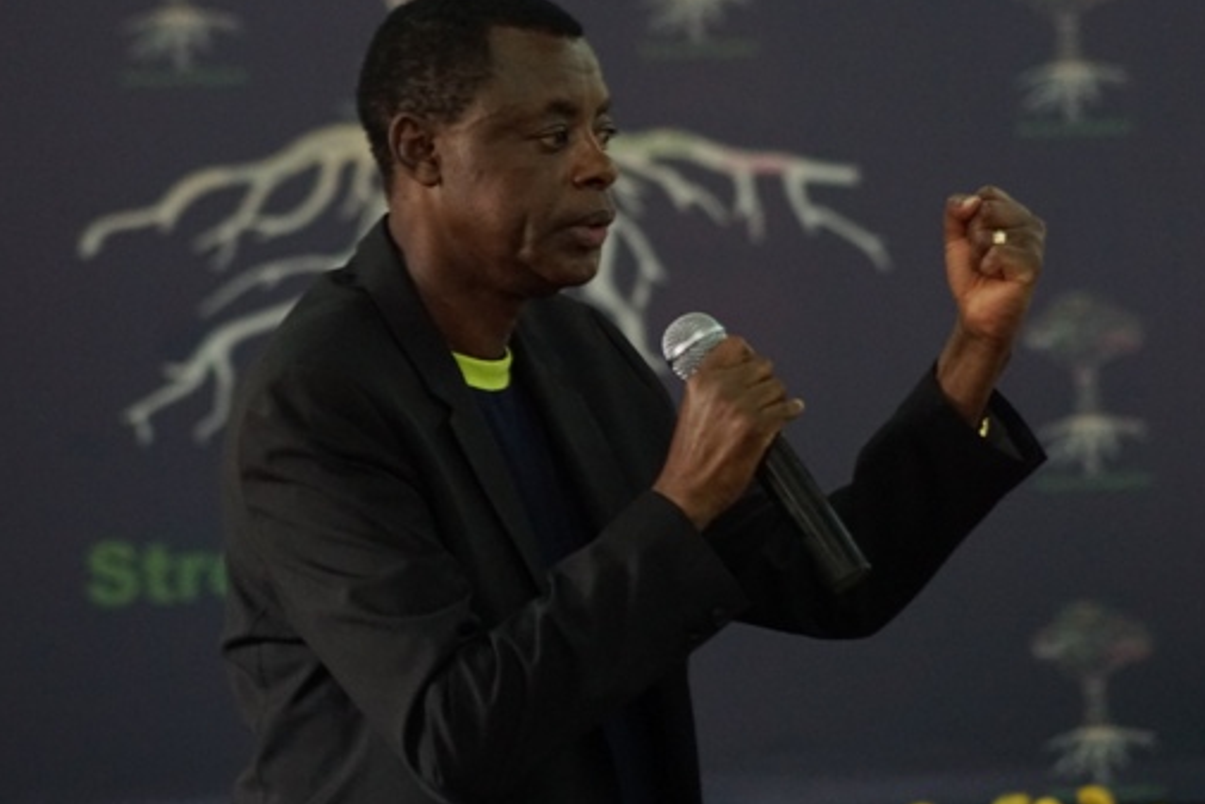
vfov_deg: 4.5
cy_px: 326
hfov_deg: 6.8
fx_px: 10178
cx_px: 628
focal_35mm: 304
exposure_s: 1/100
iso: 2500
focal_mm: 160
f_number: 5.6
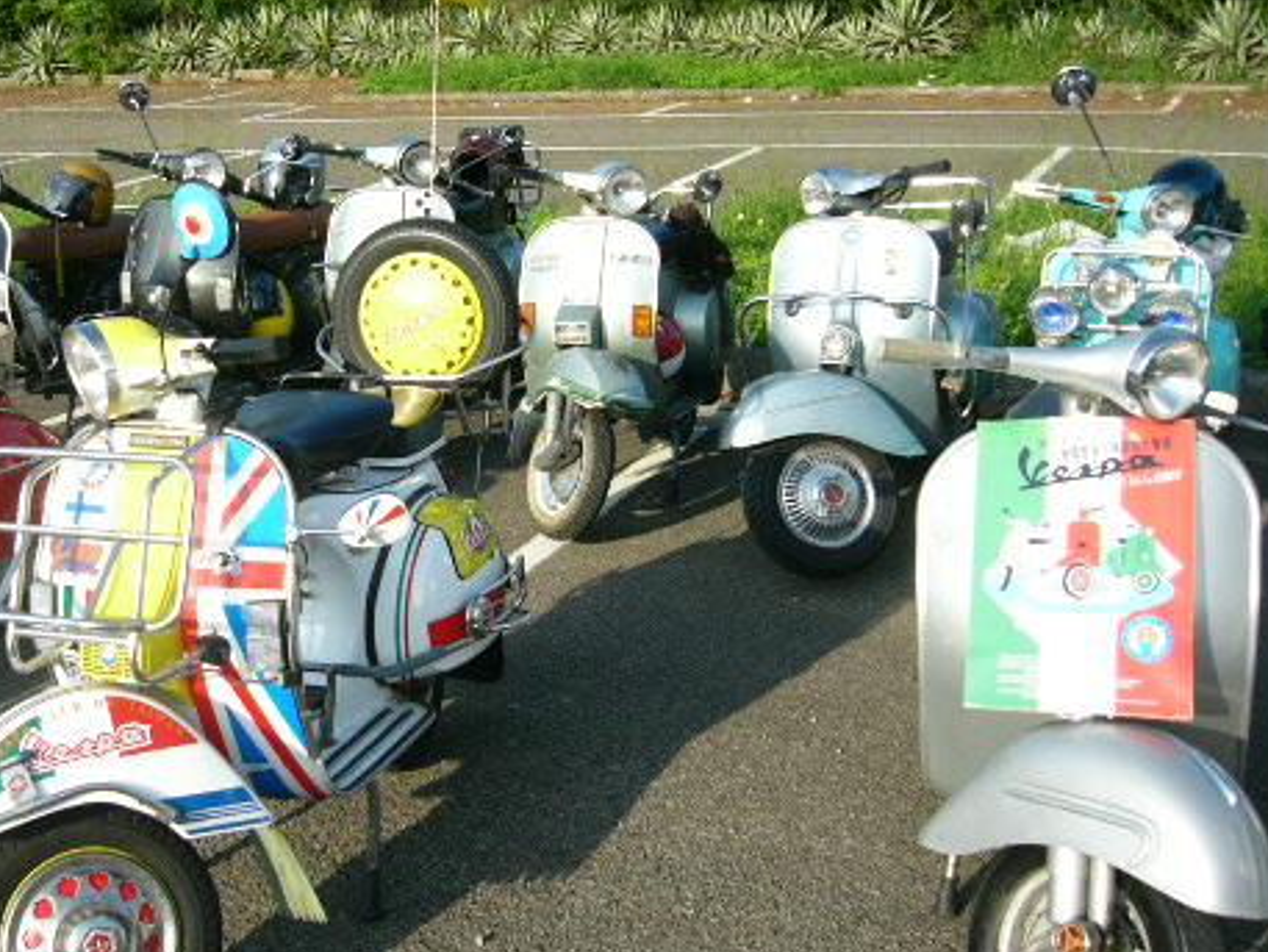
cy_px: 480
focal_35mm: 49
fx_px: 1795
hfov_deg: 38.4
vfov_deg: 29.7
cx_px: 419
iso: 50
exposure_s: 1/500
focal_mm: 5.8
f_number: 2.8
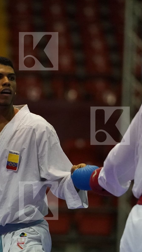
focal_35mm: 440
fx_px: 2944
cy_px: 126
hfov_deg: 2.8
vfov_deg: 4.9
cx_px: 39
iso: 6400
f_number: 2.8
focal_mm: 186
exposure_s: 1/800
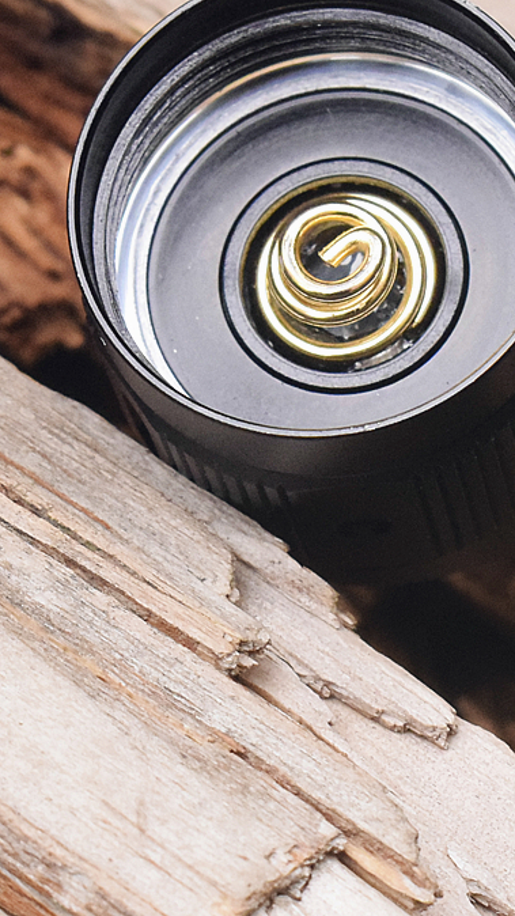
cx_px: 507
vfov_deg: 8.4
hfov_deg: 4.7
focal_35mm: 257
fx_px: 6230
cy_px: 698
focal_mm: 55
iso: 3200
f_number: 10
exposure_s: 1/400
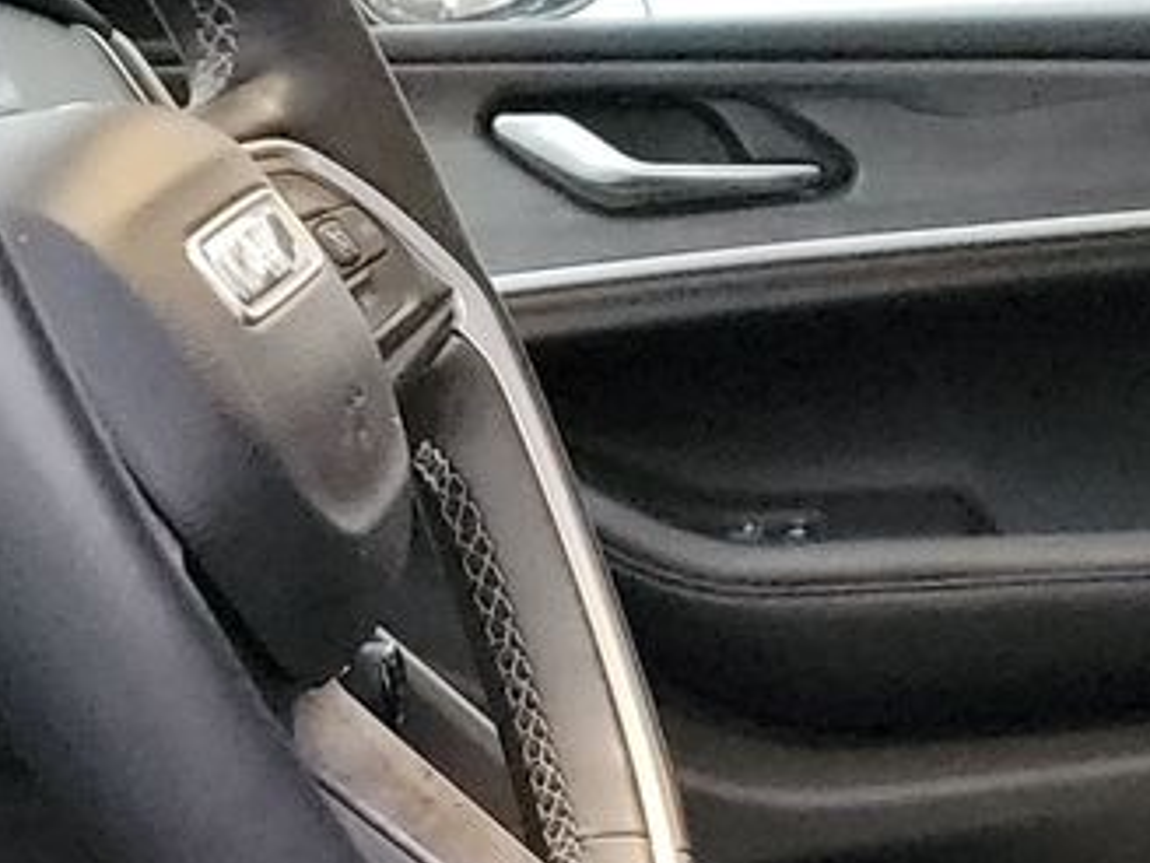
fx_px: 3887
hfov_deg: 16.7
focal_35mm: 117
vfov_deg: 11.7
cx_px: 940
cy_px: 1565
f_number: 1.8
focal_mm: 6.7
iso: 3365
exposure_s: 1/59
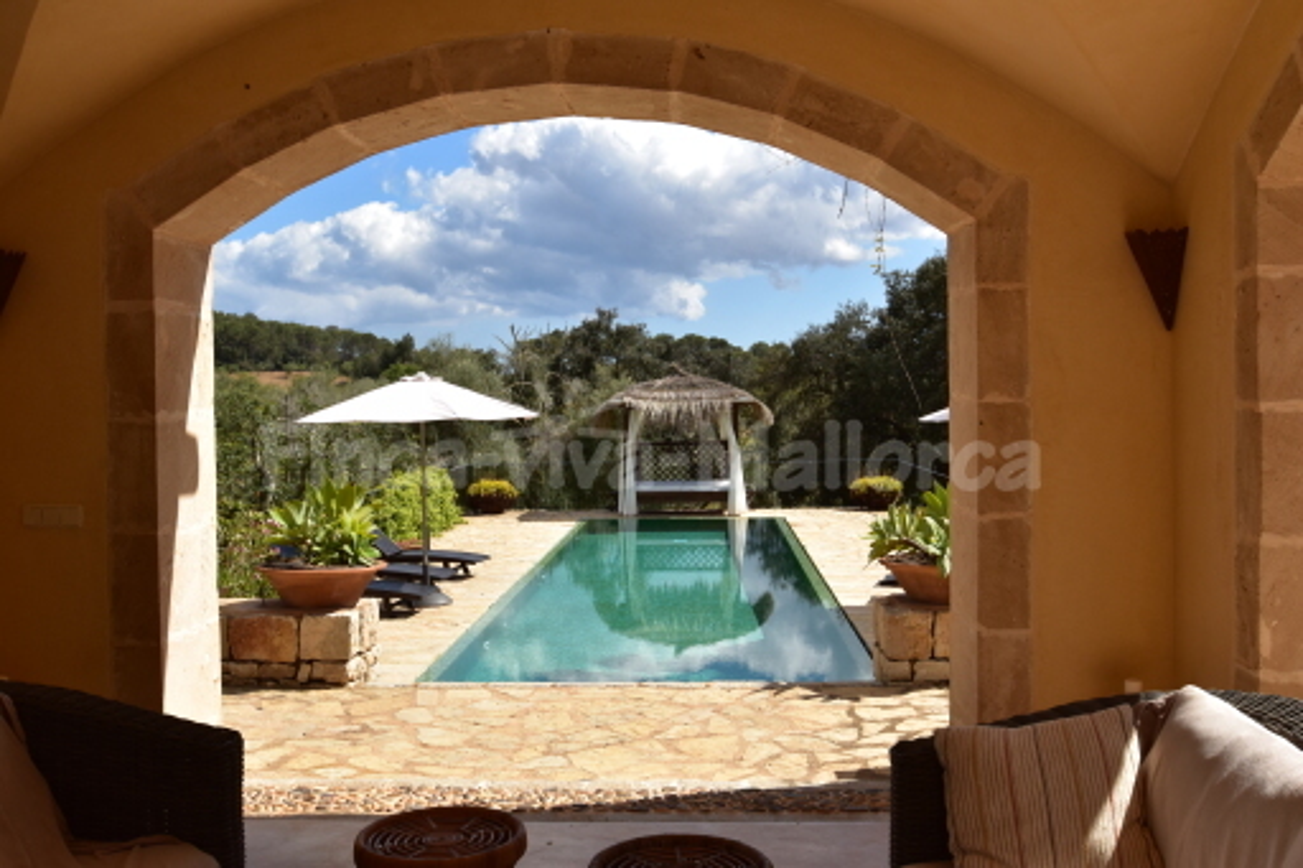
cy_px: 434
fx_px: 1303
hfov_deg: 53.1
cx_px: 652
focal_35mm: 36
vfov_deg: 36.8
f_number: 11
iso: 400
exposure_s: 1/500
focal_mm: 24
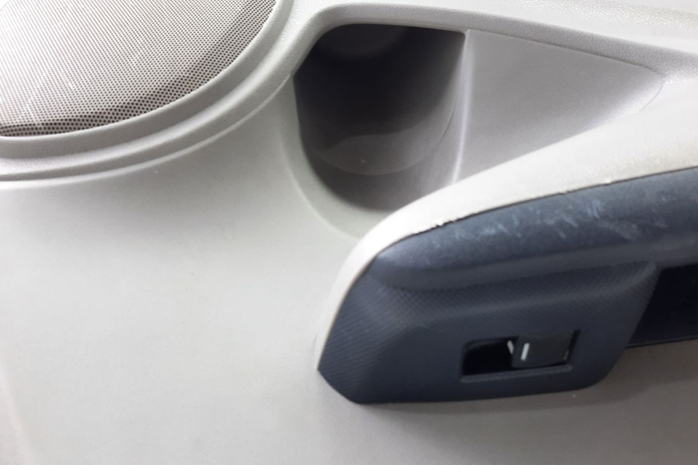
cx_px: 353
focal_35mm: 27
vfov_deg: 47.9
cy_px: 222
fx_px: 523
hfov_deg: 67.4
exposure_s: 1/50
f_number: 2
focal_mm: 4.6
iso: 160
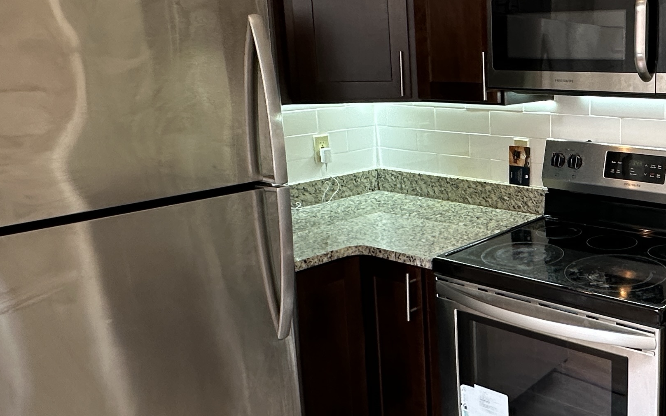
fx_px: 672
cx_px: 596
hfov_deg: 47.5
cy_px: 172
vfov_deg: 34.4
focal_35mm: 37
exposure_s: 1/63
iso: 125
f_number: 2.2
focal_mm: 2.22
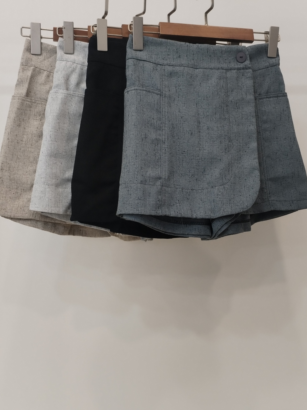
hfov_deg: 36.8
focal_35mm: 39
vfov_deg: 47.8
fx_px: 461
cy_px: 220
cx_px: 152
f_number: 1.8
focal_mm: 4.75
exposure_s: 1/60
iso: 277
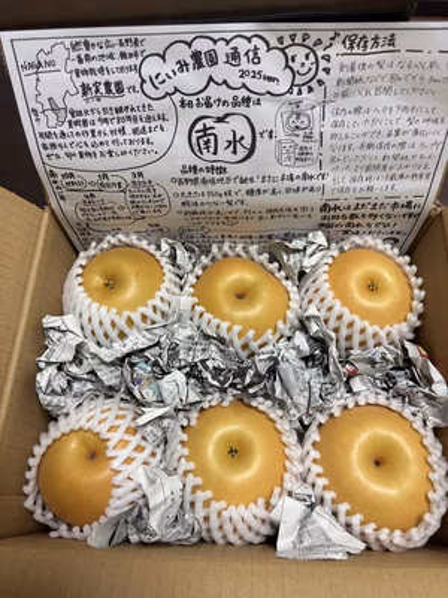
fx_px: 449
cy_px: 299
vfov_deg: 67.3
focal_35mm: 26
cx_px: 224
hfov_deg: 53.1
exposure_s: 1/100
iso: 125
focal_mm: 5.96
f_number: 1.6
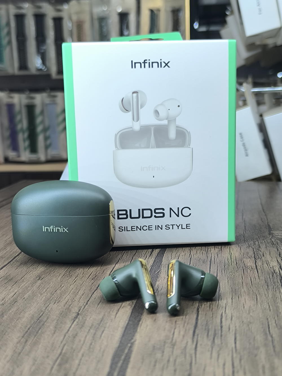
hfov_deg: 34.4
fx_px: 456
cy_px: 188
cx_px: 141
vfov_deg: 44.8
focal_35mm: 42
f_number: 1.65
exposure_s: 1/100
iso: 100
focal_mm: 6.14
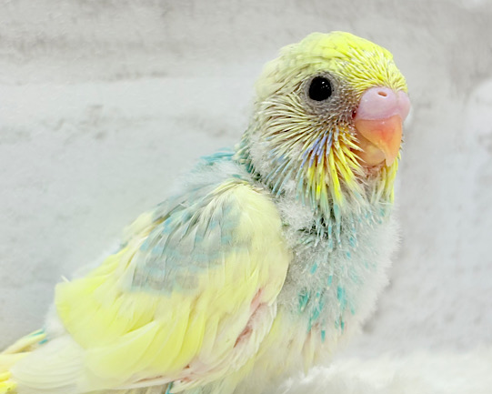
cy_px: 217
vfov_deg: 25.4
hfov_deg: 31.4
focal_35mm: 60
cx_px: 218
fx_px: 874
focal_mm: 5.96
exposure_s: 1/50
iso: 25
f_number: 1.6
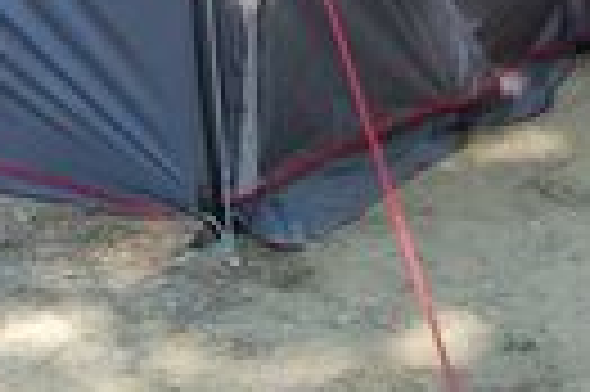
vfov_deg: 8.6
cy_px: -347
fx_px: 2488
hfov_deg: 13.4
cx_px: 72
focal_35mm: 152
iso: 320
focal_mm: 26
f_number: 5.6
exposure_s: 1/125
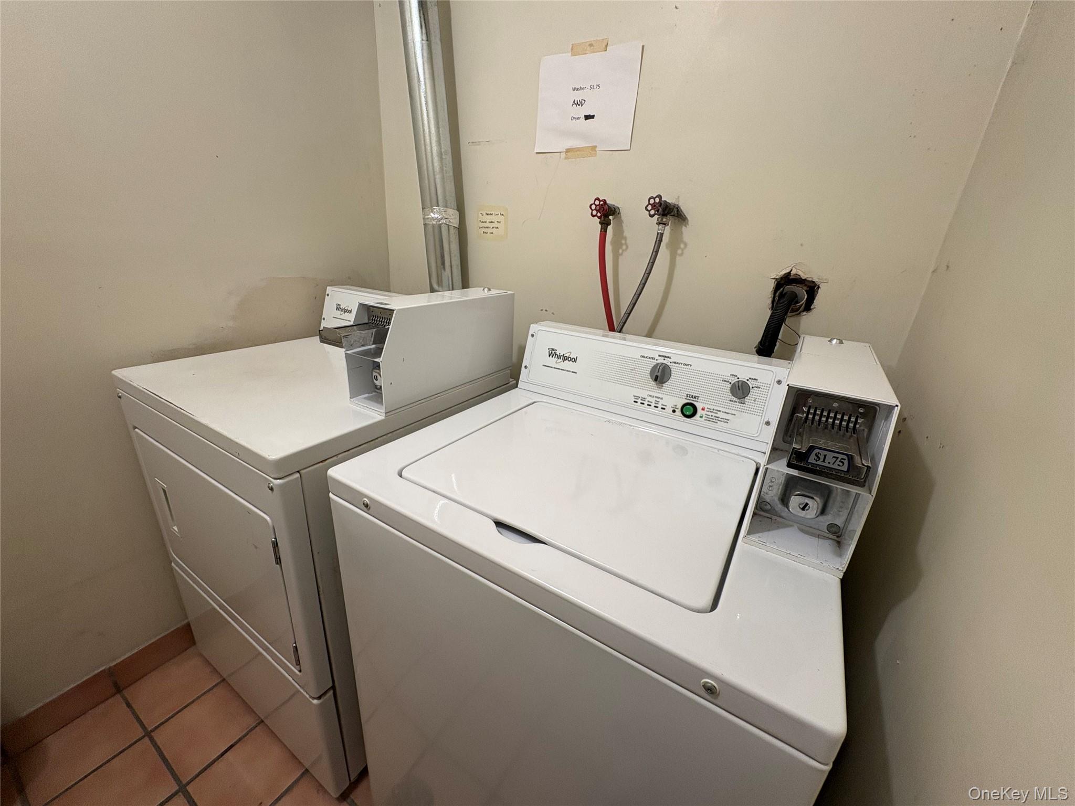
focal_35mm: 14
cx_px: 538
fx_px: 435
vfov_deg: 85.7
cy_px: 403
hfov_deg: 102.1
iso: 125
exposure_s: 1/60
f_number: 2.2
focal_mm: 2.22
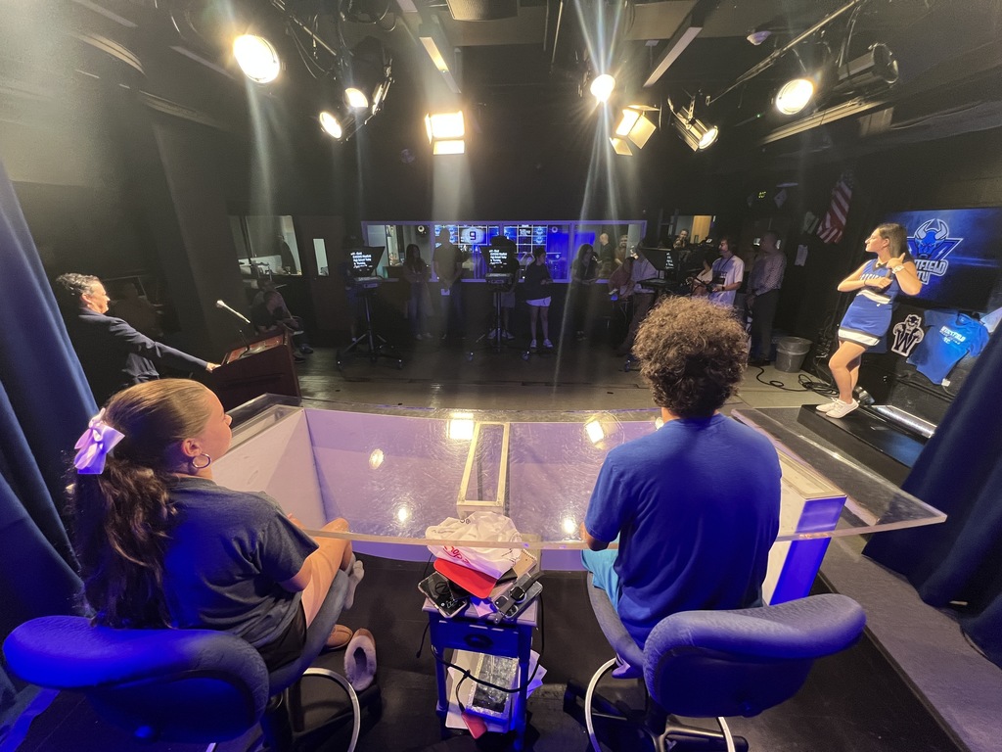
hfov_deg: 106.2
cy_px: 376
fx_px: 376
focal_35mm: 13
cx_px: 501
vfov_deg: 89.9
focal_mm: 1.57
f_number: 1.8
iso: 250
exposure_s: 1/77
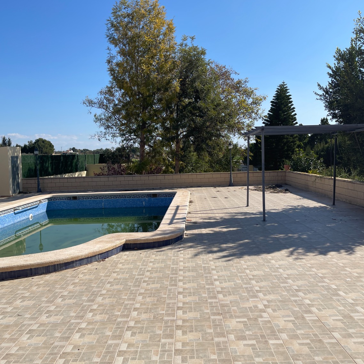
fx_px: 369
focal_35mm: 31
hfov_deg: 52.5
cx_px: 184
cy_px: 173
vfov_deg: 52.5
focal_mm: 5.1
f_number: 1.6
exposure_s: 1/4902
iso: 32
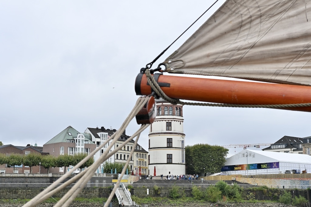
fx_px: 605
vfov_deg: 19.5
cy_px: 104
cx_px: 156
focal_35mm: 70
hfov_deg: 28.8
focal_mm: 70
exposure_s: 1/100
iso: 100
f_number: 6.3
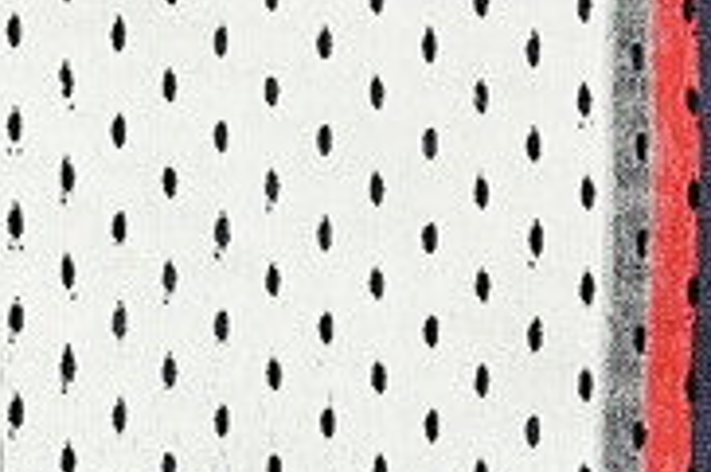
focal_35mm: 165
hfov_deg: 11.9
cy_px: 800
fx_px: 3256
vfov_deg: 8.1
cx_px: -377
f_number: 5
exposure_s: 1/125
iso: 200
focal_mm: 30
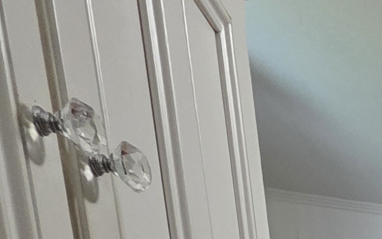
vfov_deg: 12.9
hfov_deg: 17.0
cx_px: 836
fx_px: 729
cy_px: 616
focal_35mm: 70
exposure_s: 1/60
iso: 500
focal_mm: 2.2
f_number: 1.9
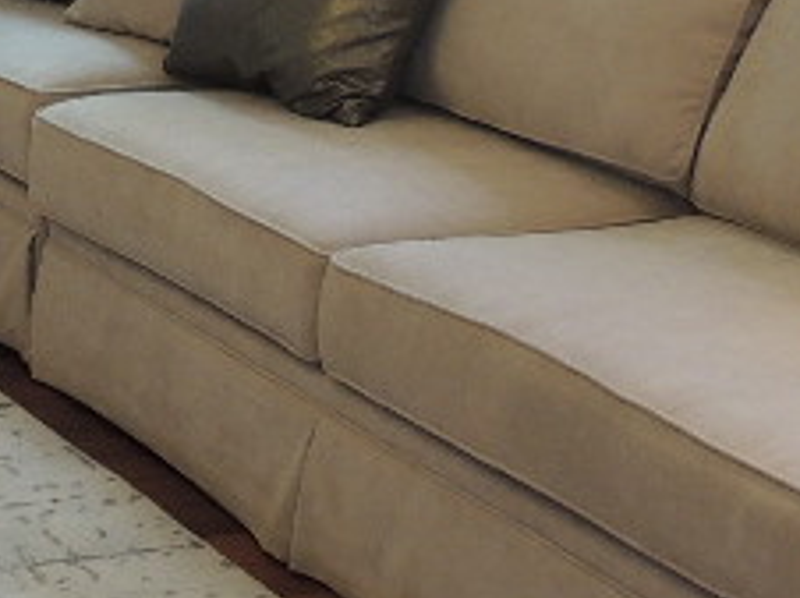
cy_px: 67
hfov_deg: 13.8
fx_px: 3140
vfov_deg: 10.8
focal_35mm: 136
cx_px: -343
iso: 200
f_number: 3.1
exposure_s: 1/30
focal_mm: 5.3
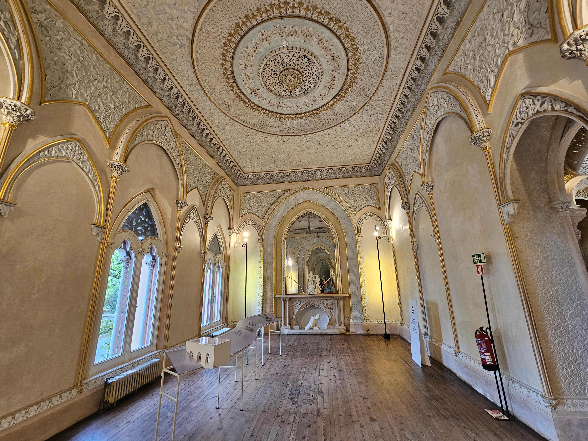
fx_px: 221
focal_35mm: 13
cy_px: 220
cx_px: 294
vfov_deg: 89.9
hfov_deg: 106.2
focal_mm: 2.2
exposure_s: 1/50
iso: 200
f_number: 2.2
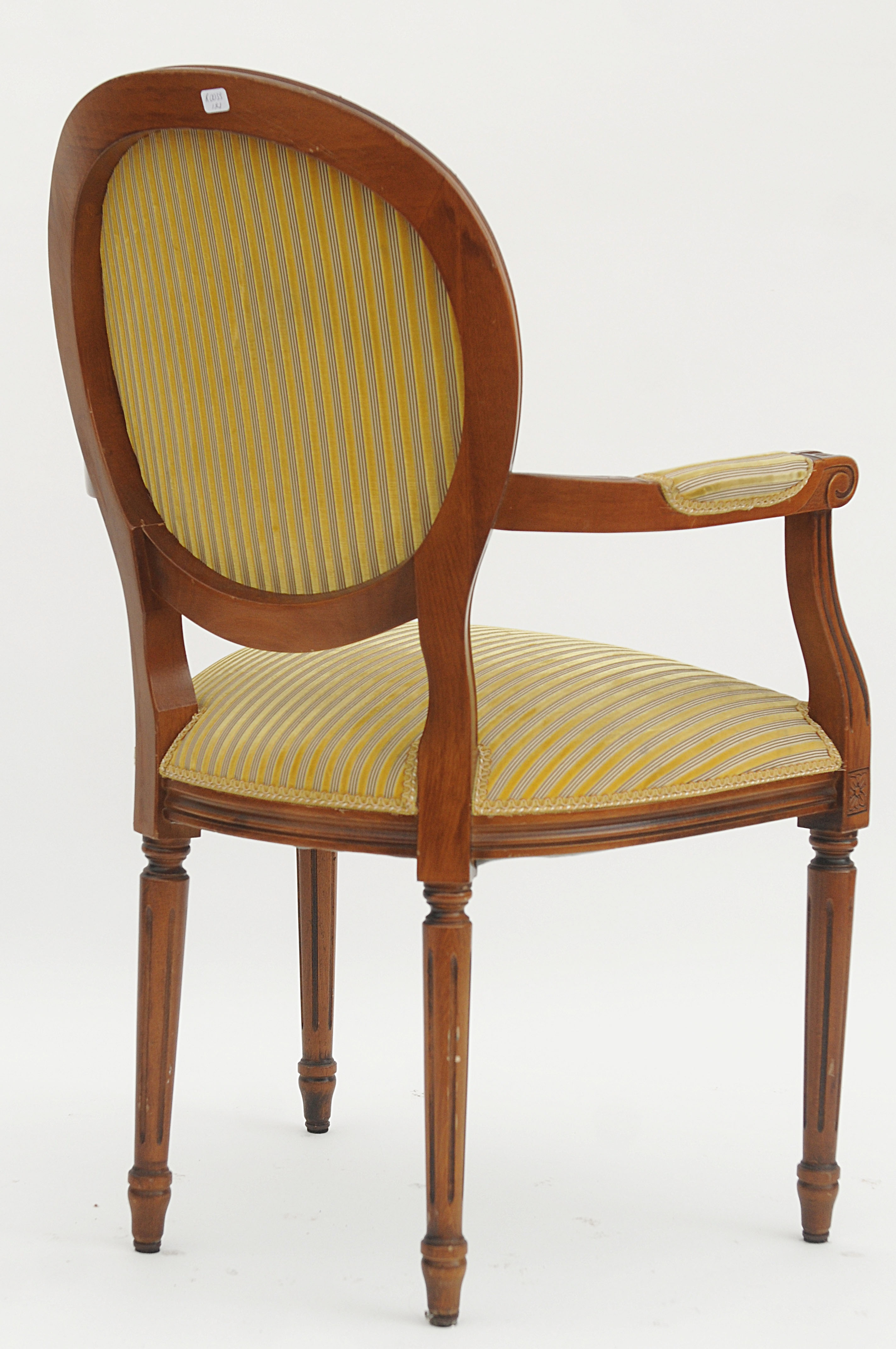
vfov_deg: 30.5
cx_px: 448
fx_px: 2470
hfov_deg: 20.6
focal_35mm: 66
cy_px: 674
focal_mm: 44
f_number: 3.5
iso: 320
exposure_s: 1/200
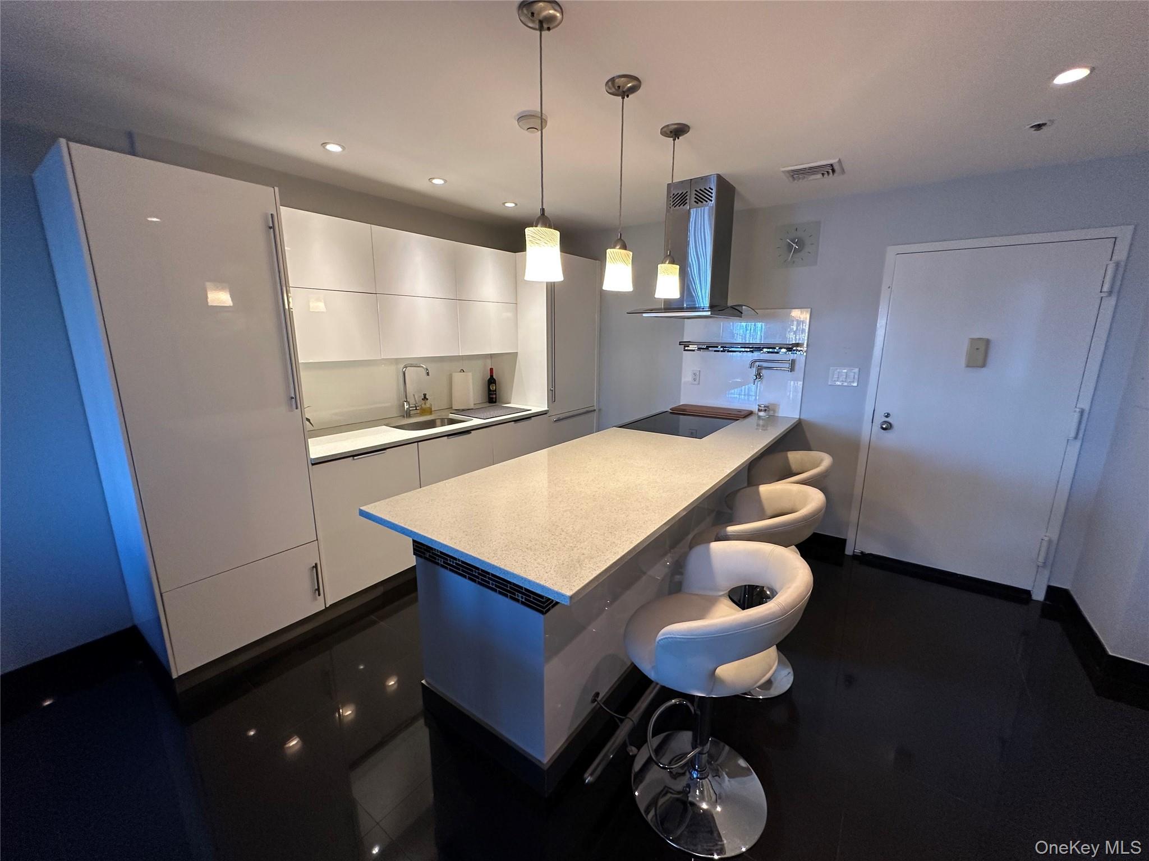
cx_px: 574
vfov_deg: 85.7
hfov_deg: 102.1
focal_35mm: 14
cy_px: 430
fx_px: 465
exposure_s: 1/60
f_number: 2.2
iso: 160
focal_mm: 2.22
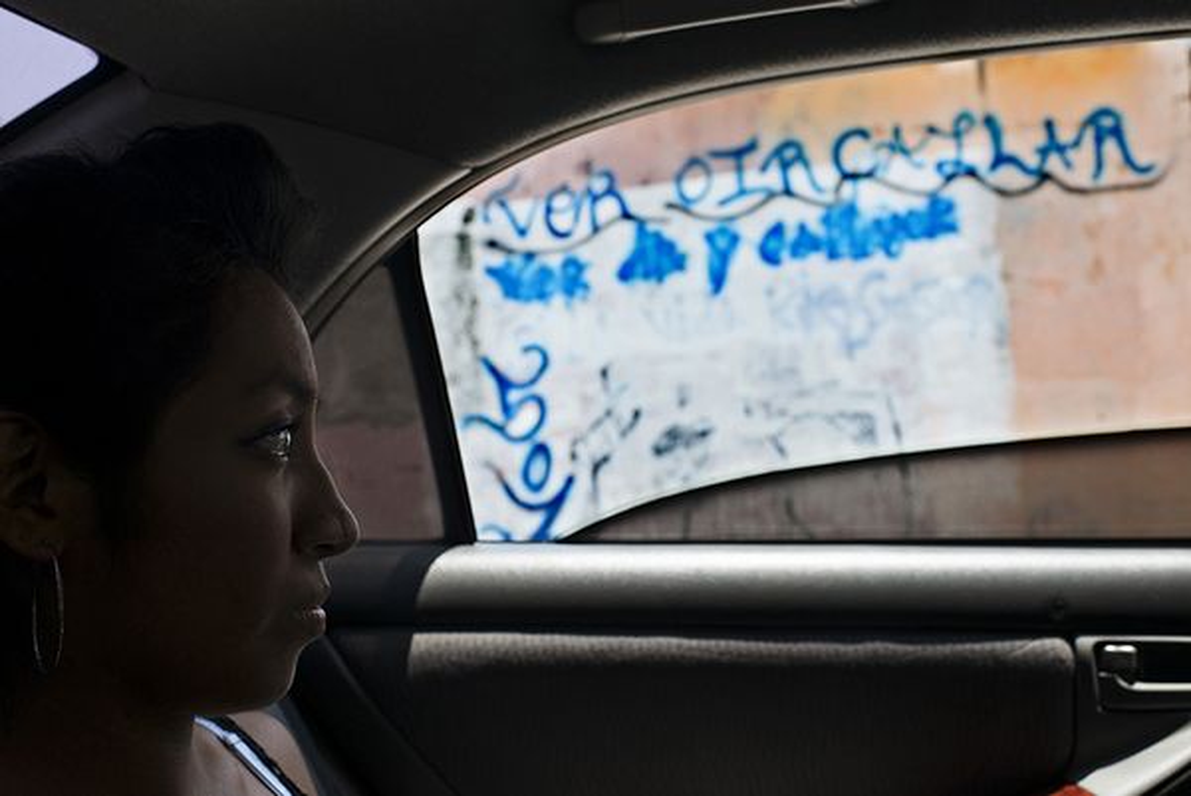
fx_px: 1159
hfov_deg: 54.4
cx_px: 596
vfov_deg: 37.9
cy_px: 398
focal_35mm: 35
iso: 640
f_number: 8
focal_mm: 35
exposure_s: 1/800
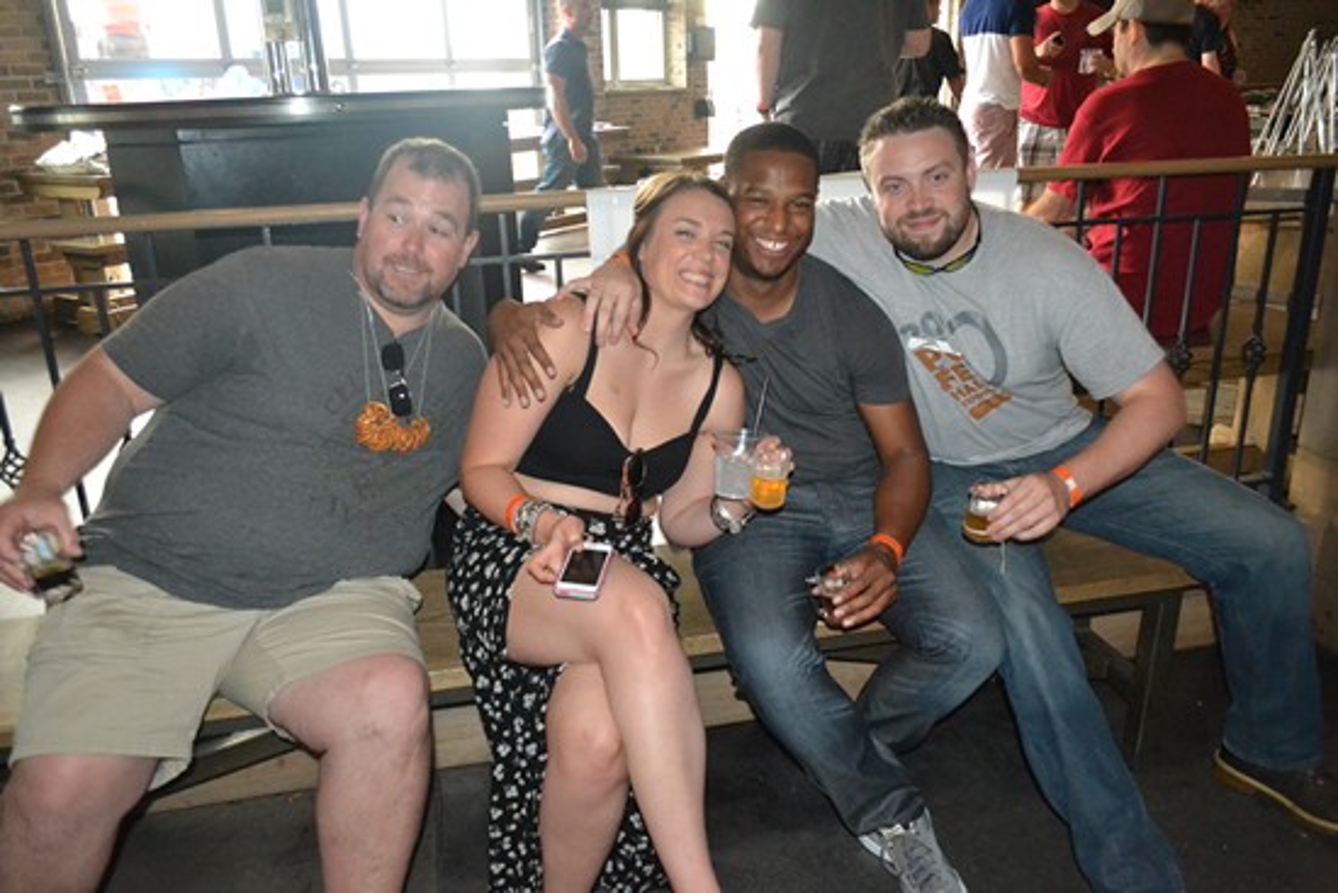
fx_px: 1004
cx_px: 669
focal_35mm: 27
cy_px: 446
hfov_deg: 67.4
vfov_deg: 48.0
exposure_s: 1/60
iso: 3200
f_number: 3.5
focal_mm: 18
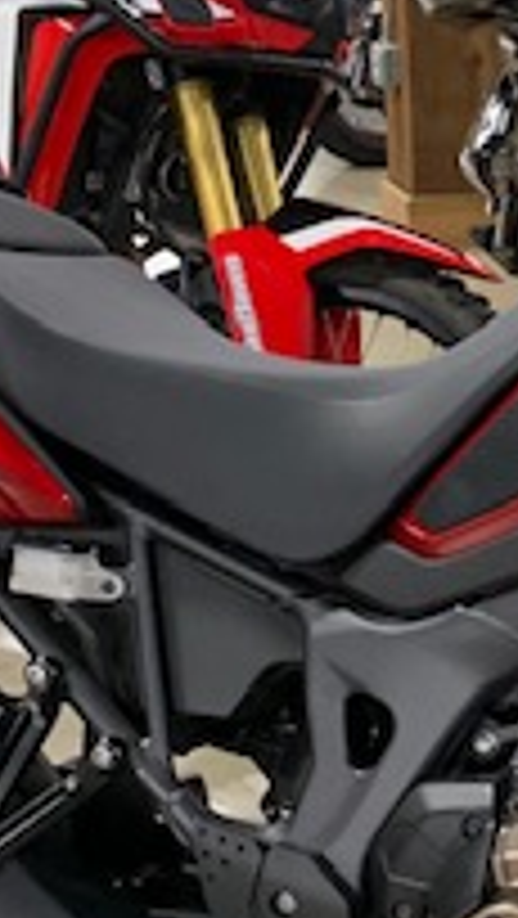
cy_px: 688
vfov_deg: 23.7
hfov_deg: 13.1
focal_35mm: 89
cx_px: 676
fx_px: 2170
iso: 400
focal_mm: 4.25
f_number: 1.8
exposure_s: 1/30
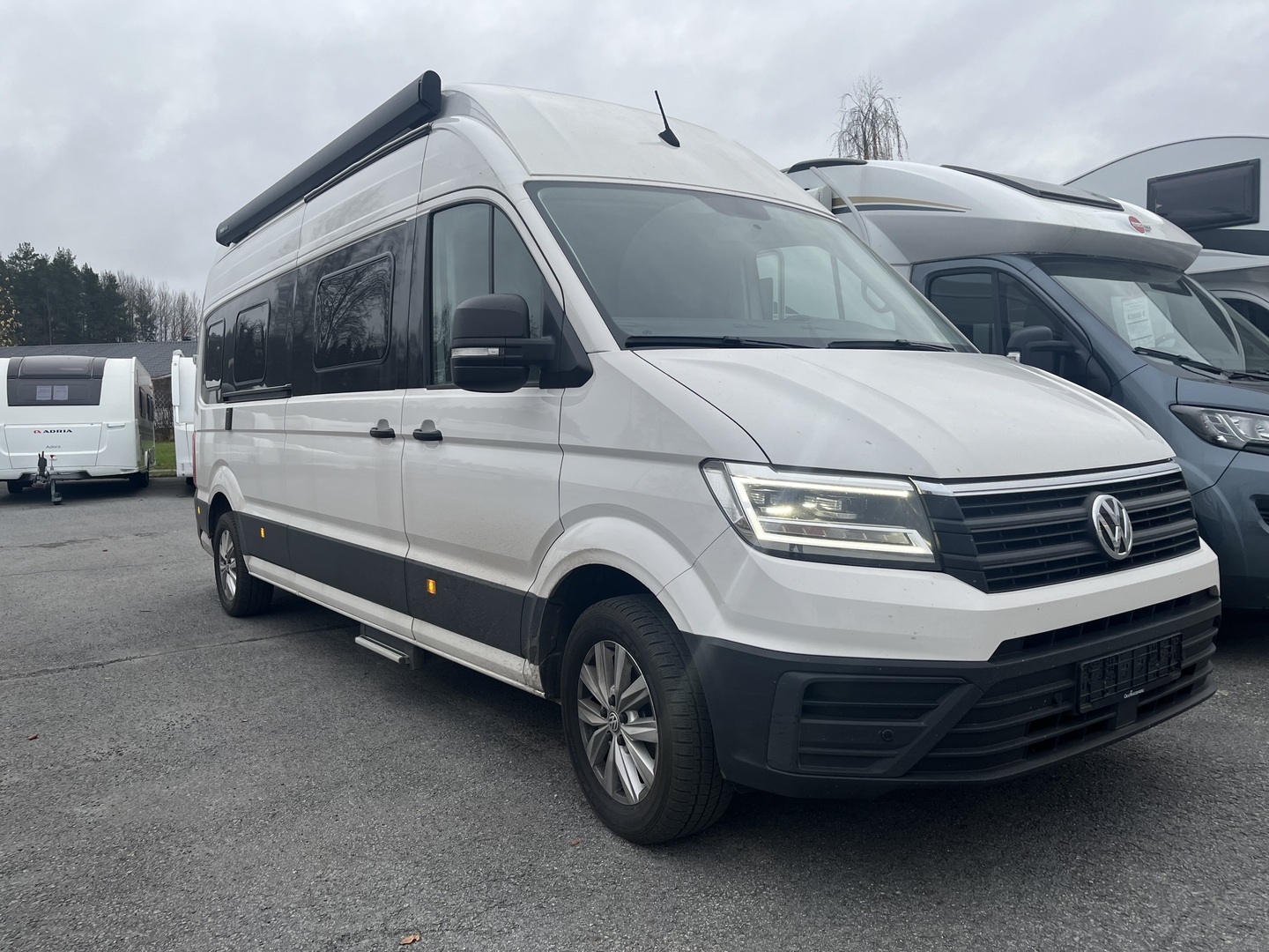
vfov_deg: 53.1
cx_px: 634
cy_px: 476
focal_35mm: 26
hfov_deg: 67.3
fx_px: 953
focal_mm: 5.1
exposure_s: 1/122
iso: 50
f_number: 1.6
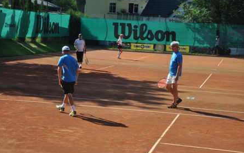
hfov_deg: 23.0
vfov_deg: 14.5
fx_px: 599
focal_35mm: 90
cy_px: 79
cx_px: 122
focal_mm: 58
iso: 400
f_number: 5.3
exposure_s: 1/1250
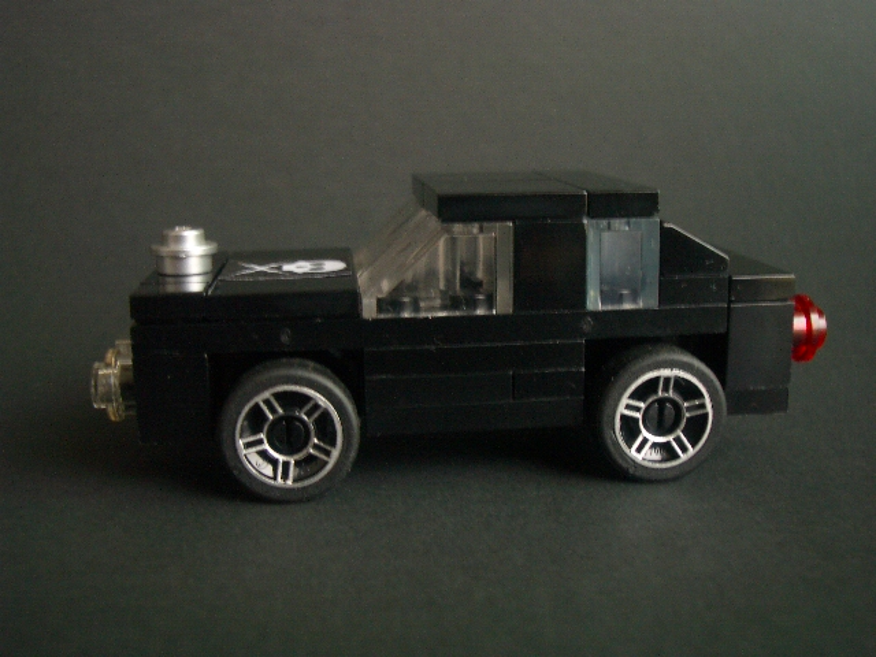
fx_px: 1038
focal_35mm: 41
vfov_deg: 35.1
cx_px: 438
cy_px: 328
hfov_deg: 45.8
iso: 100
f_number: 2.8
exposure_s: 1/8
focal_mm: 6.8
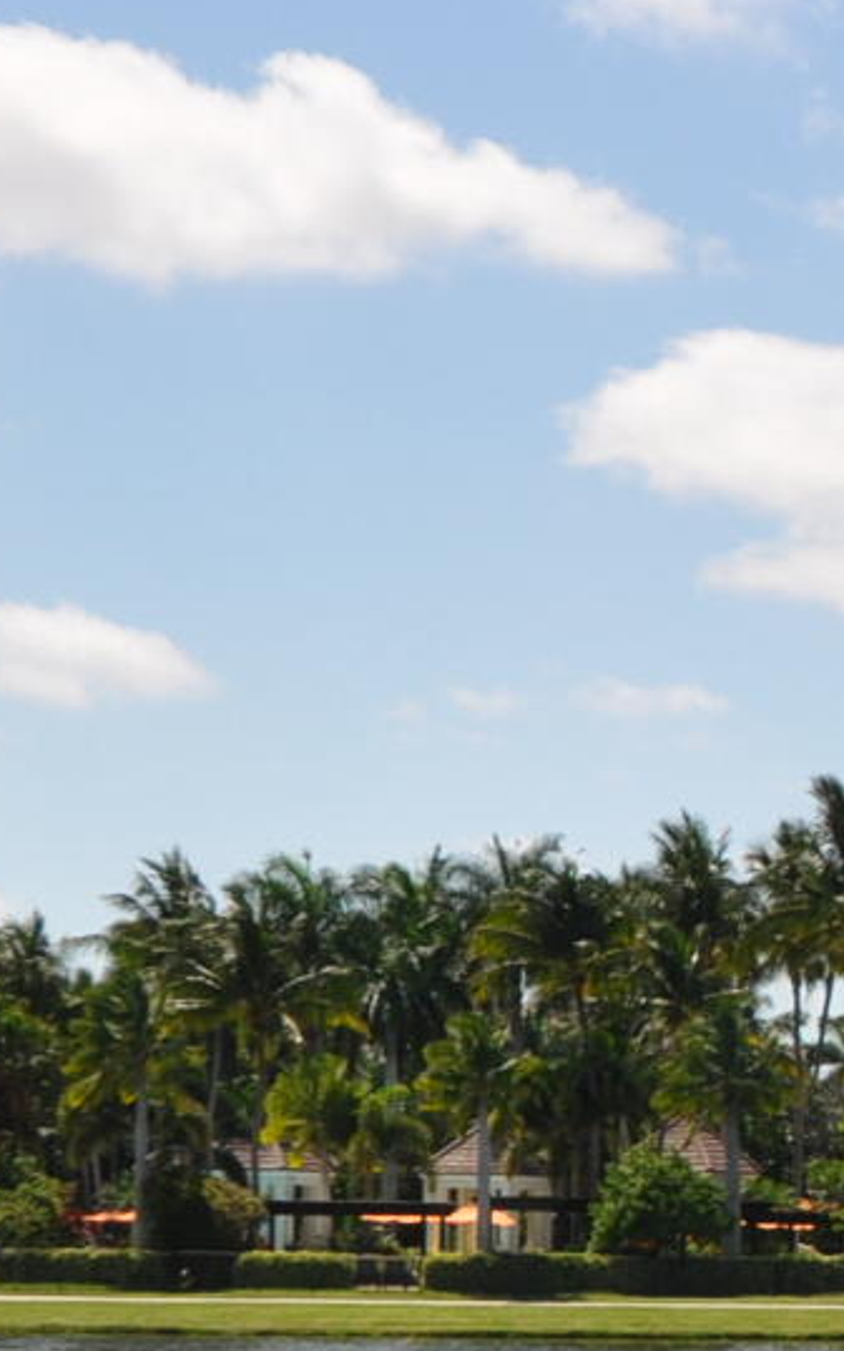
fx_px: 5376
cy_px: 1193
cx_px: 1773
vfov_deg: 14.2
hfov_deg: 8.4
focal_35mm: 146
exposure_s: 1/400
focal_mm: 24
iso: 200
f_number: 10
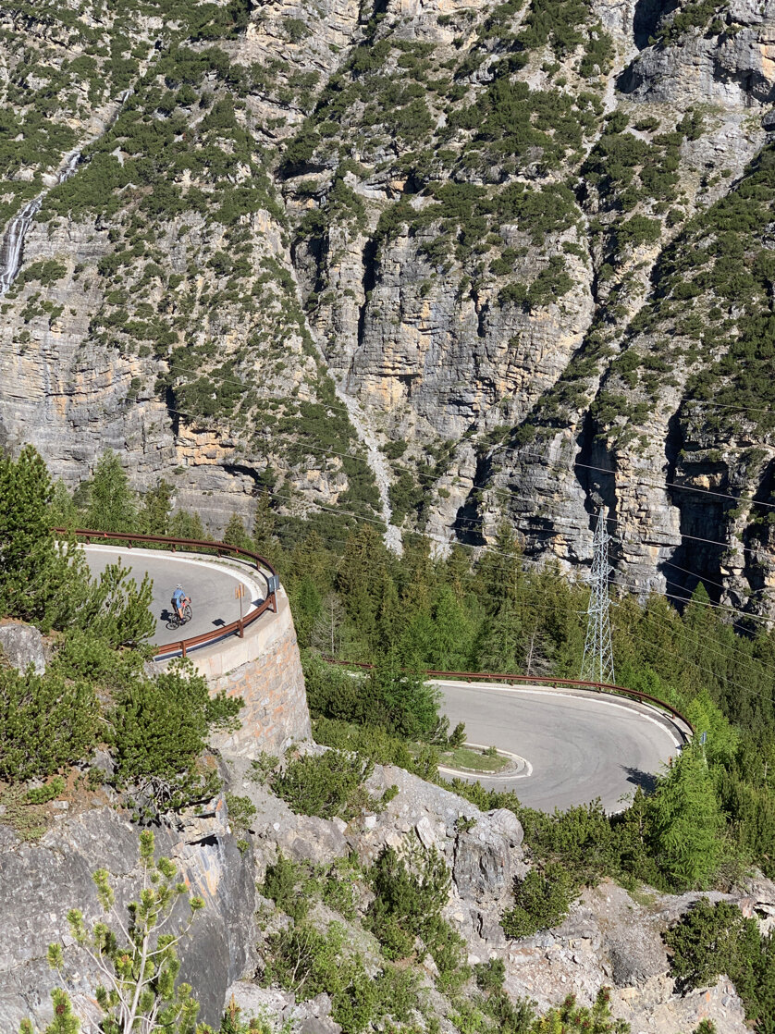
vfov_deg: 36.8
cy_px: 517
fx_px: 1553
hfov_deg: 28.0
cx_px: 388
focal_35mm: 52
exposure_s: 1/695
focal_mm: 6
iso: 16
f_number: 2.4
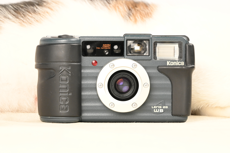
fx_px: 766
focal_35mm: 120
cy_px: 76
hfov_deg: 17.1
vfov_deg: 11.4
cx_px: 115
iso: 3200
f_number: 14
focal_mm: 120
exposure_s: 1/100
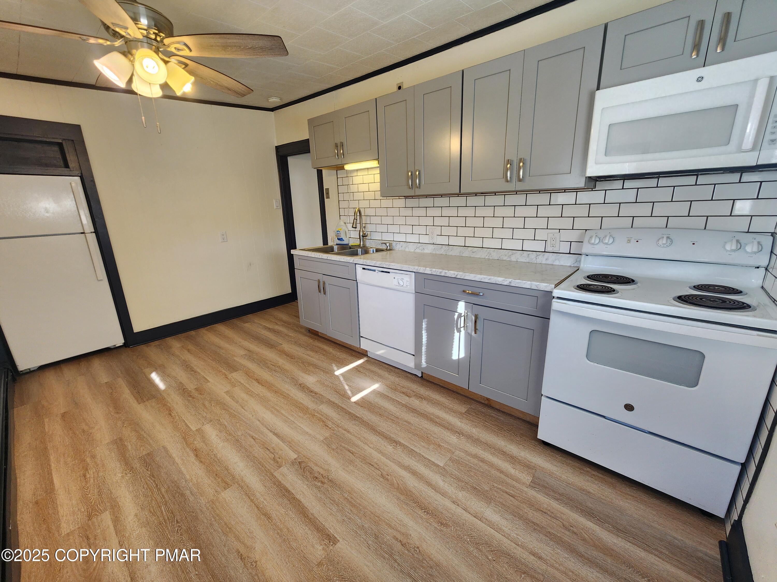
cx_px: 388
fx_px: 292
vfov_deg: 89.9
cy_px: 291
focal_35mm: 13
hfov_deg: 106.2
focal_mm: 2.2
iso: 160
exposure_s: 1/60
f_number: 2.2
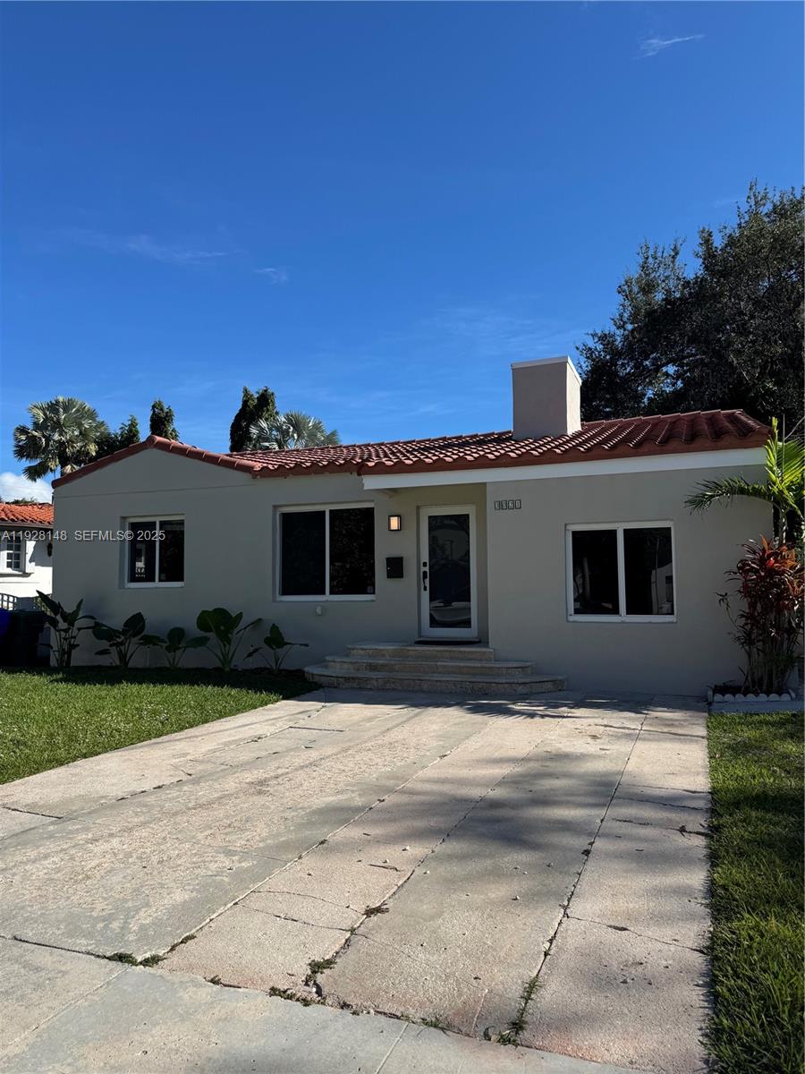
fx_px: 744
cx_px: 402
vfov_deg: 71.6
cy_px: 537
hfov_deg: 56.8
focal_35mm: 24
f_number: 1.78
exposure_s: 1/5348
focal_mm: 6.76
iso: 80
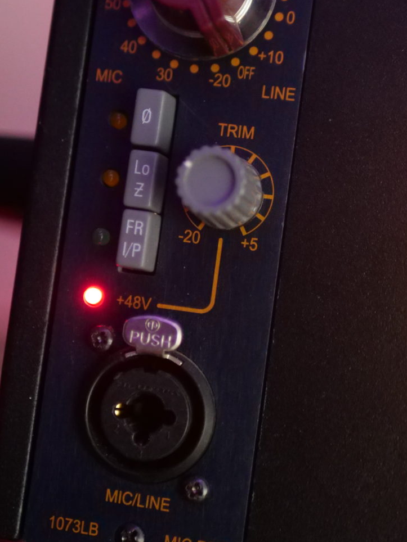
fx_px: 1301
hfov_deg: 17.7
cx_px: 139
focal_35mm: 83
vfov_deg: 23.5
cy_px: 219
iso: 3200
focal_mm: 25
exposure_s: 1/25
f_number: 1.7
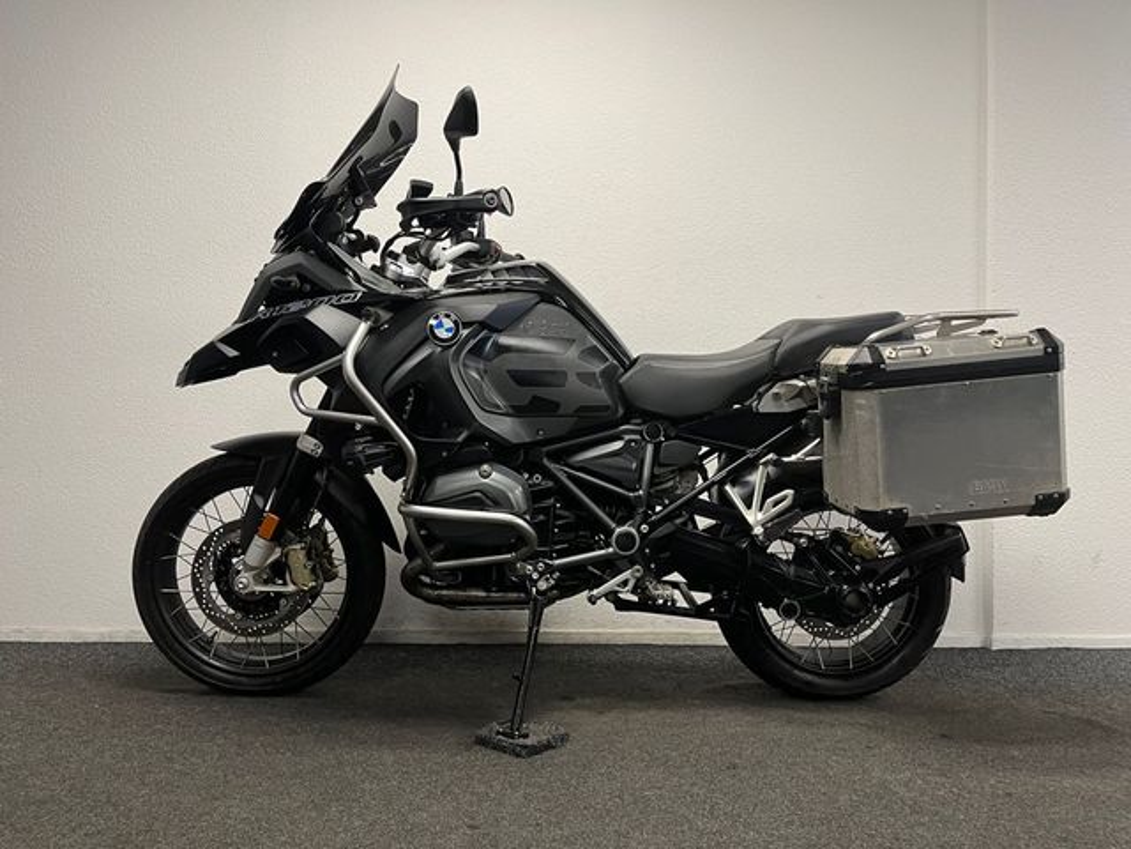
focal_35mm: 26
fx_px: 849
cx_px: 566
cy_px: 424
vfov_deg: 53.1
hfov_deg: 67.3
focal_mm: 5.1
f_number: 1.6
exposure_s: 1/50
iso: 80
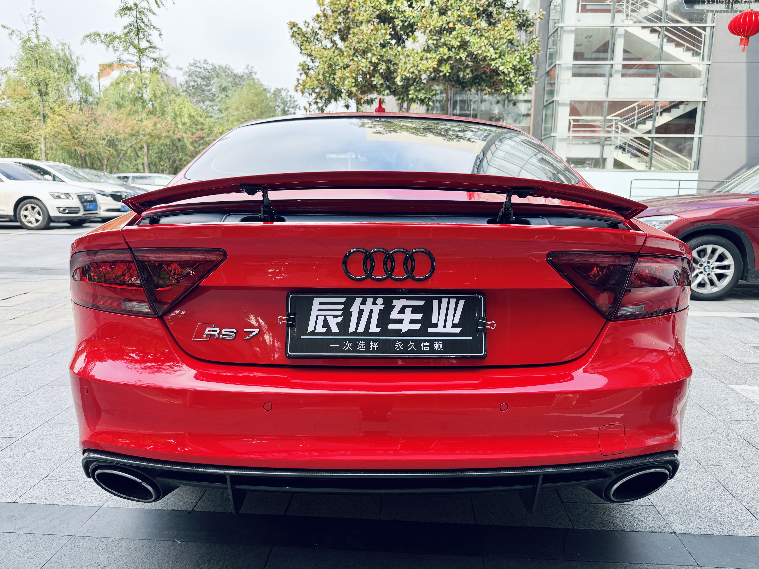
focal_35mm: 24
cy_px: 284
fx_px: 526
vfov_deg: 56.8
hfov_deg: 71.6
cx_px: 380
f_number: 1.78
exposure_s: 1/301
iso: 100
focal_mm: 6.76
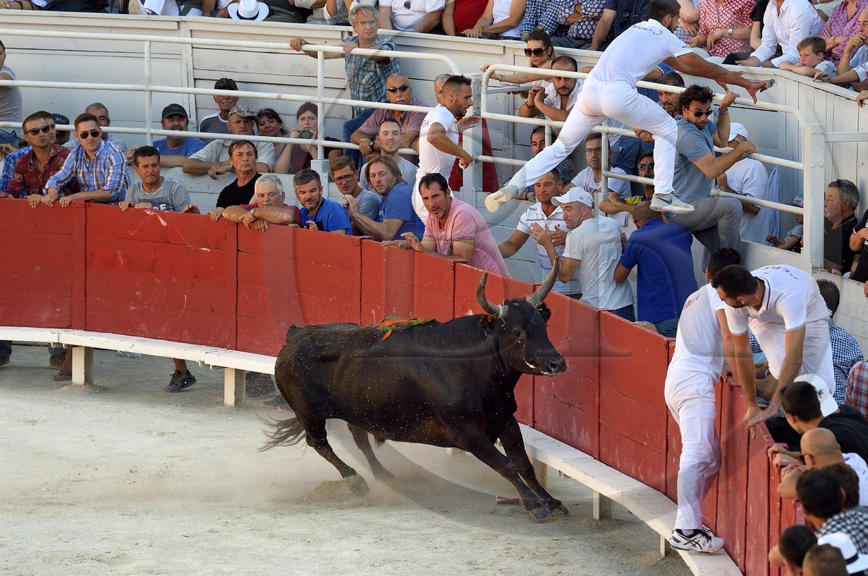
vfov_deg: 5.3
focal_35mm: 260
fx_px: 6262
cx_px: 551
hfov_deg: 7.9
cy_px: 243
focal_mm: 200
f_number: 4.5
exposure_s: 1/800
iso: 400
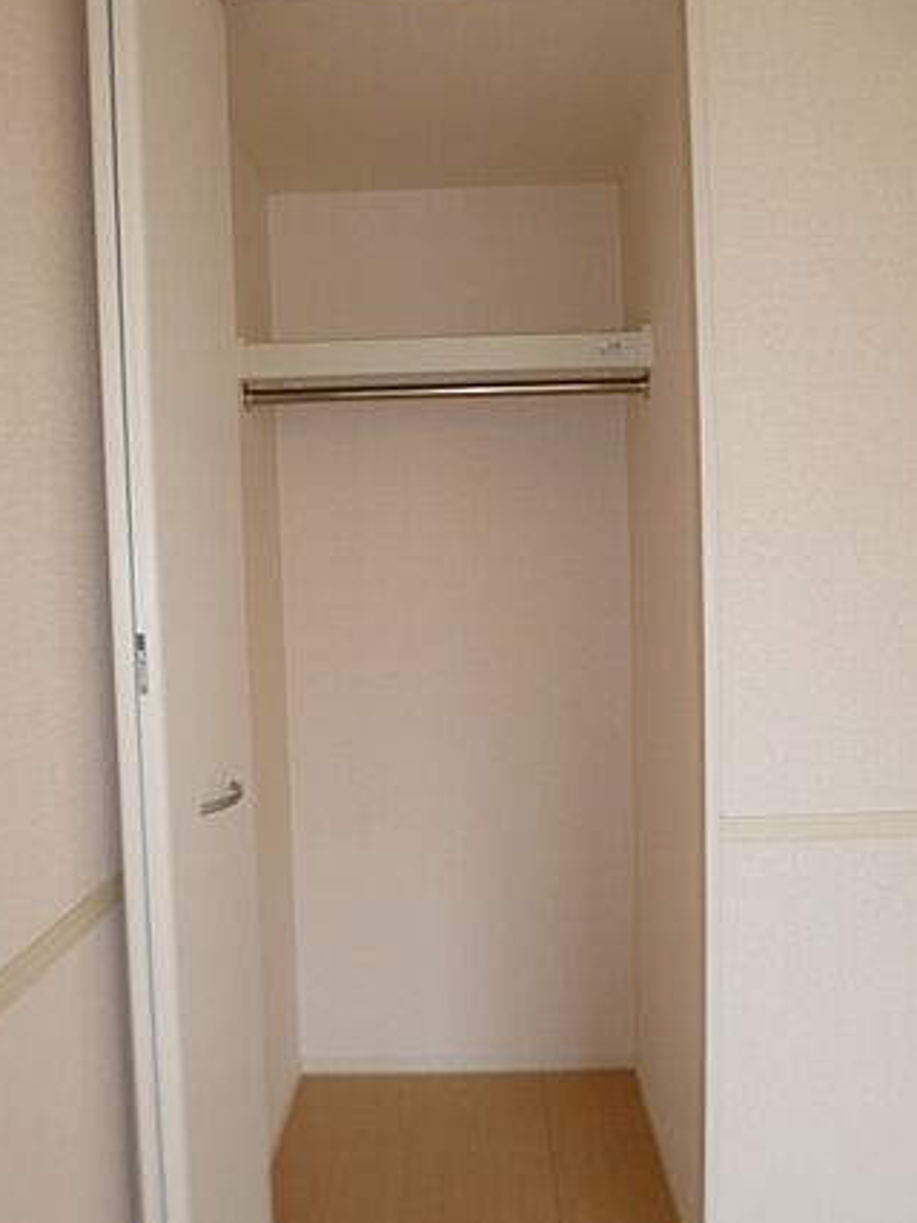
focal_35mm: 27
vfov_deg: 65.3
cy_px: 624
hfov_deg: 51.3
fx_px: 954
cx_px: 456
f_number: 2.5
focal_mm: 4.3
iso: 100
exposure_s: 1/60
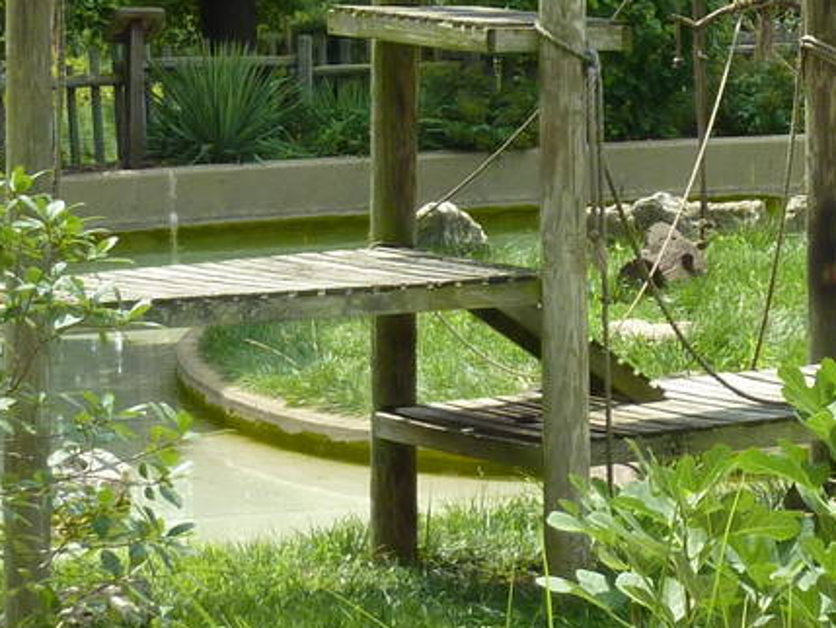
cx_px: 988
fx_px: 6039
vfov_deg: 5.9
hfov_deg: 7.8
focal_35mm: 250
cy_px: -80
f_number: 4.1
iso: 125
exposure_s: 1/500
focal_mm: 11
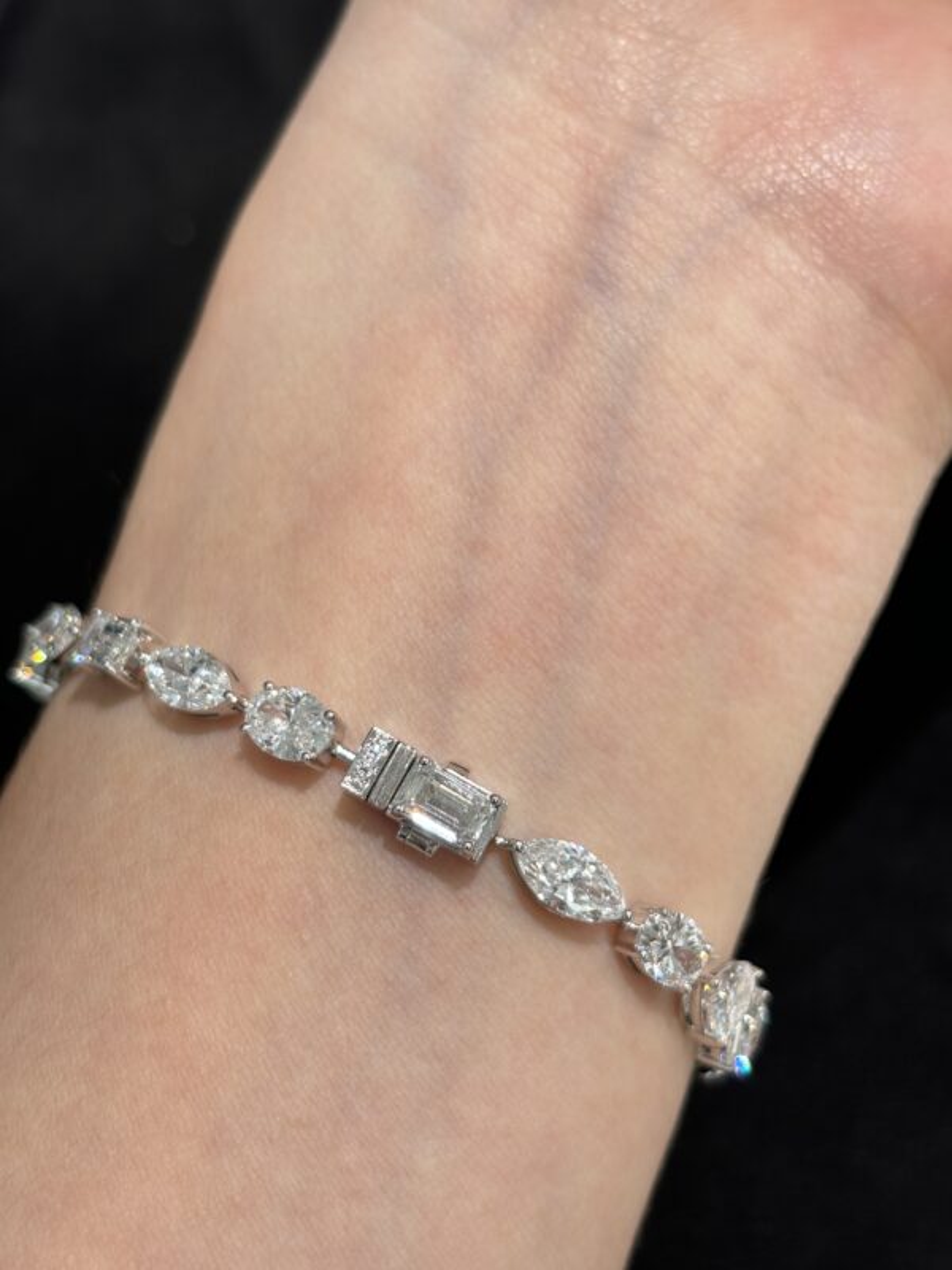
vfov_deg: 36.8
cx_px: 476
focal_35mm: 52
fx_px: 1907
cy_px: 635
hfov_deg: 28.0
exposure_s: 1/100
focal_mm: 5.96
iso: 25
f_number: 1.6
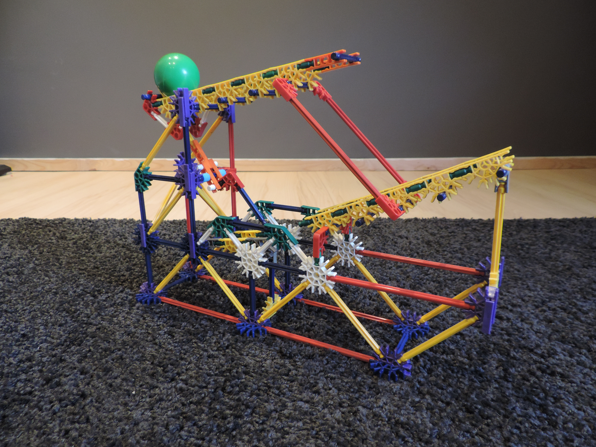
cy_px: 224
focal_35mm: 24
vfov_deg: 56.8
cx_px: 298
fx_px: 413
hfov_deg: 71.6
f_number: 3
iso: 400
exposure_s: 1/20
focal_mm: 4.3
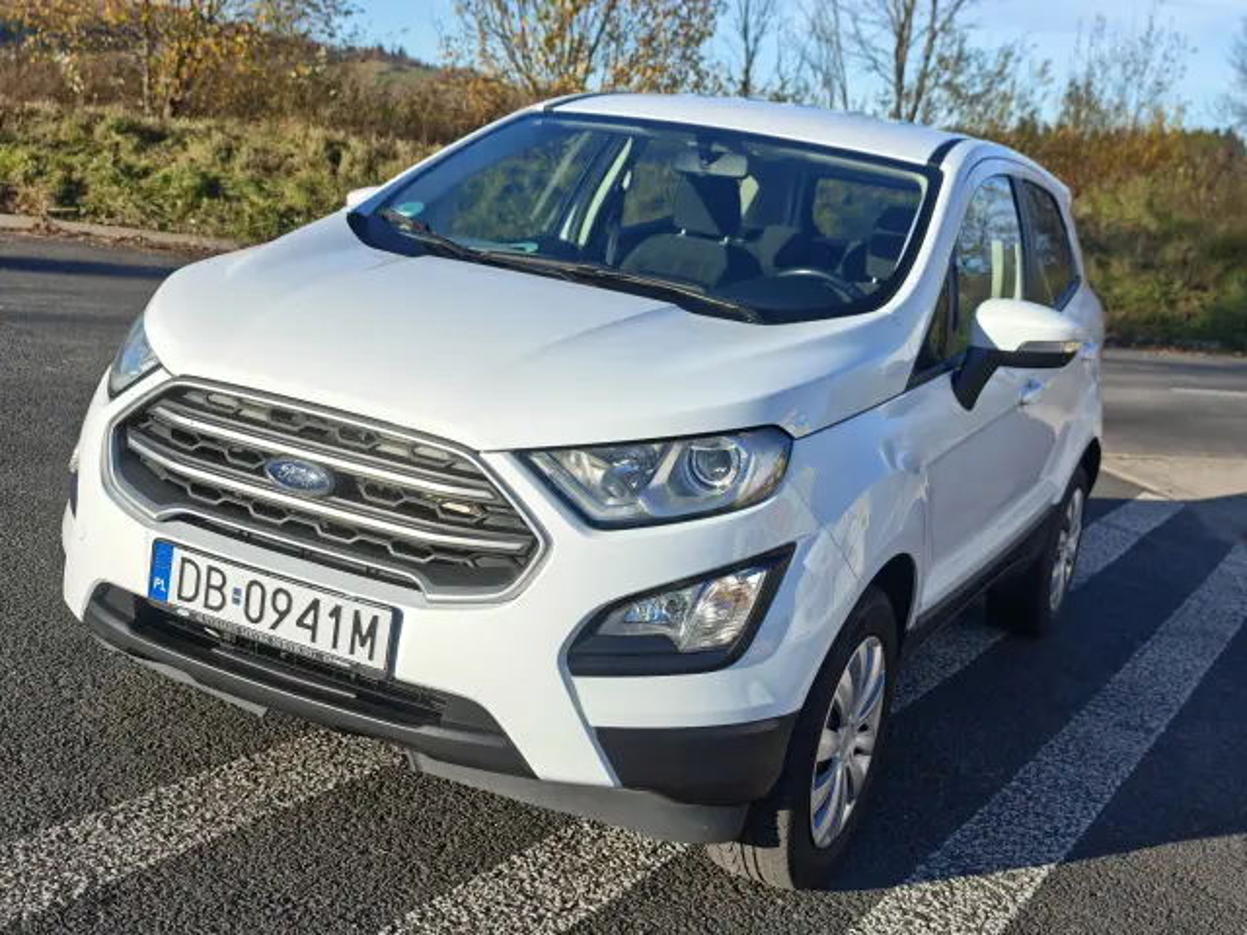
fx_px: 1477
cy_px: 468
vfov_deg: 35.1
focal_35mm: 41
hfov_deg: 45.8
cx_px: 624
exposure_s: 1/2395
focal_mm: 8.72
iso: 50
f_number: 2
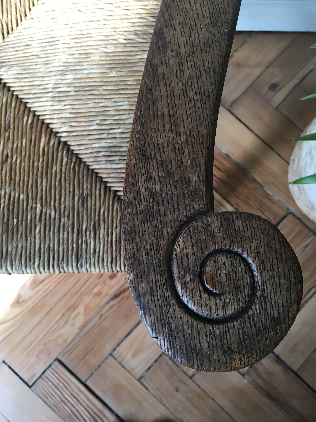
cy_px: 211
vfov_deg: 61.7
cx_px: 158
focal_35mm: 29
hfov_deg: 48.2
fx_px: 353
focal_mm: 4.15
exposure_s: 1/33
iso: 32
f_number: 2.2
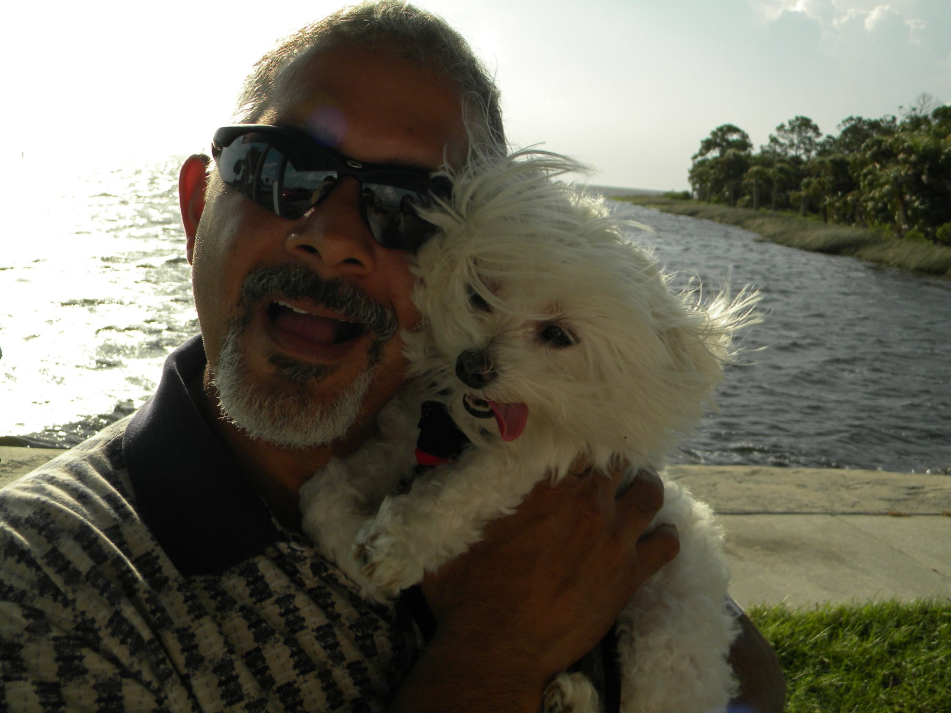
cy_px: 356
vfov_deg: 39.7
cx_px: 476
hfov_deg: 51.4
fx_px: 989
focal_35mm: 36
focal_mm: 6.4
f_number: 7.4
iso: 80
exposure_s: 1/324
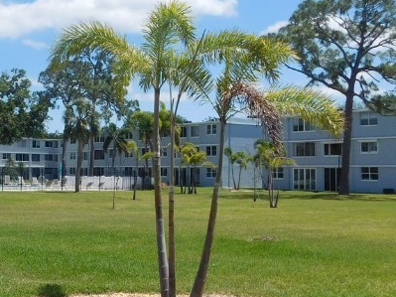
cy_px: 113
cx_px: 59
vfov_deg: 24.7
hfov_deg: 31.5
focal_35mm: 59
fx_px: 675
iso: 125
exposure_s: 1/640
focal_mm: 4
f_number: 6
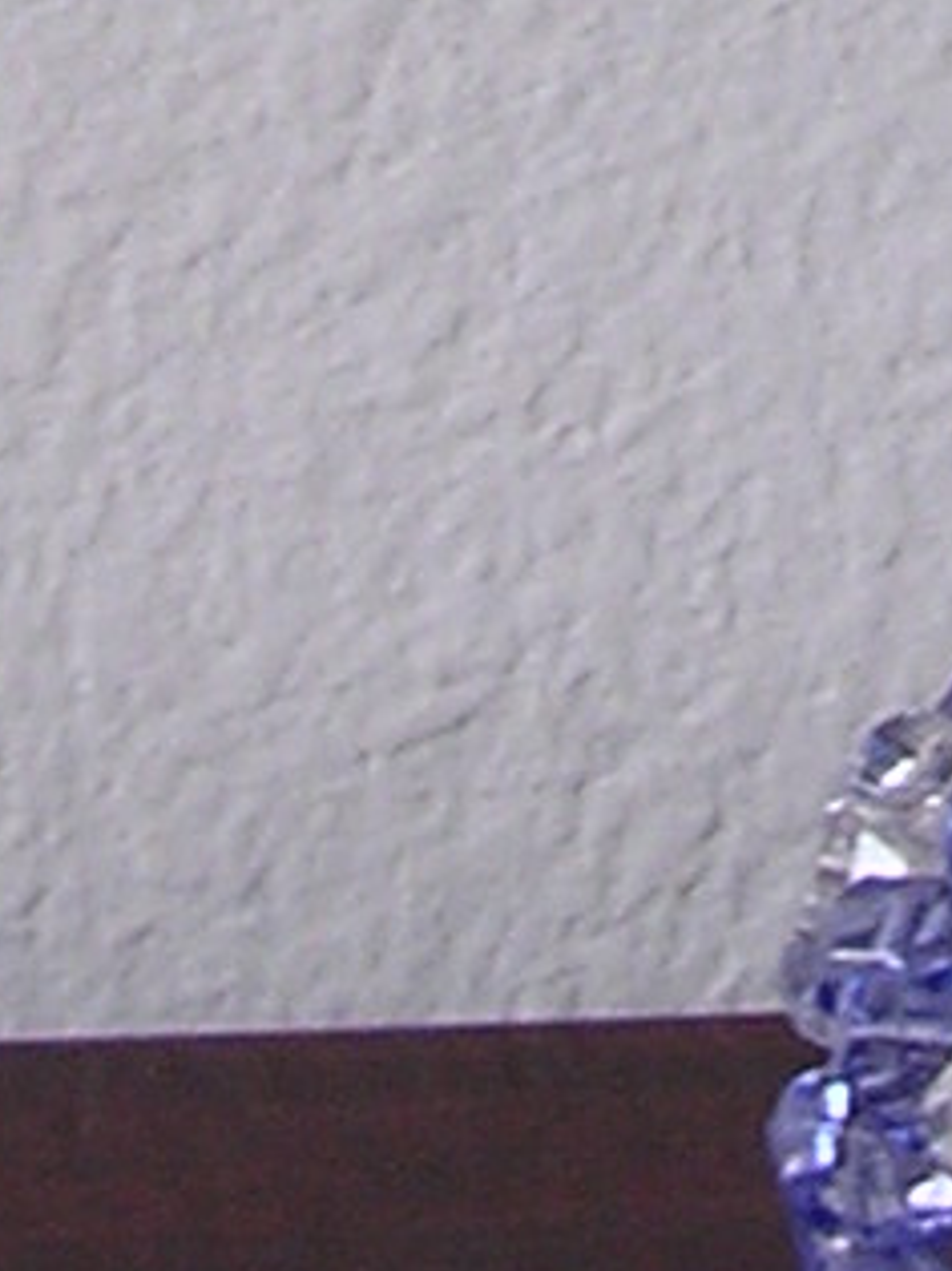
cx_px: 1456
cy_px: -1844
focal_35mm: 247
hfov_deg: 5.9
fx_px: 9063
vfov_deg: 7.5
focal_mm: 5.8
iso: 100
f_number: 2.8
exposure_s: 1/41.6
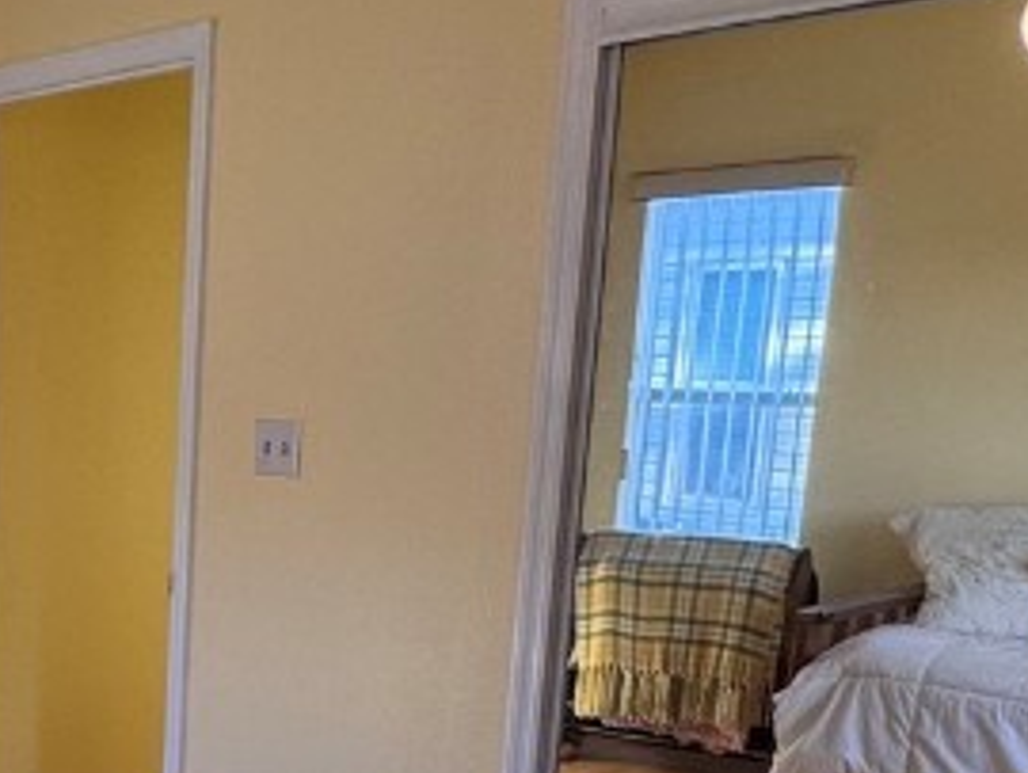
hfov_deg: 30.7
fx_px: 1575
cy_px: 647
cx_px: -202
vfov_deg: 26.9
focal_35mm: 53
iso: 160
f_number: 2.2
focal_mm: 2.22
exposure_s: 1/120
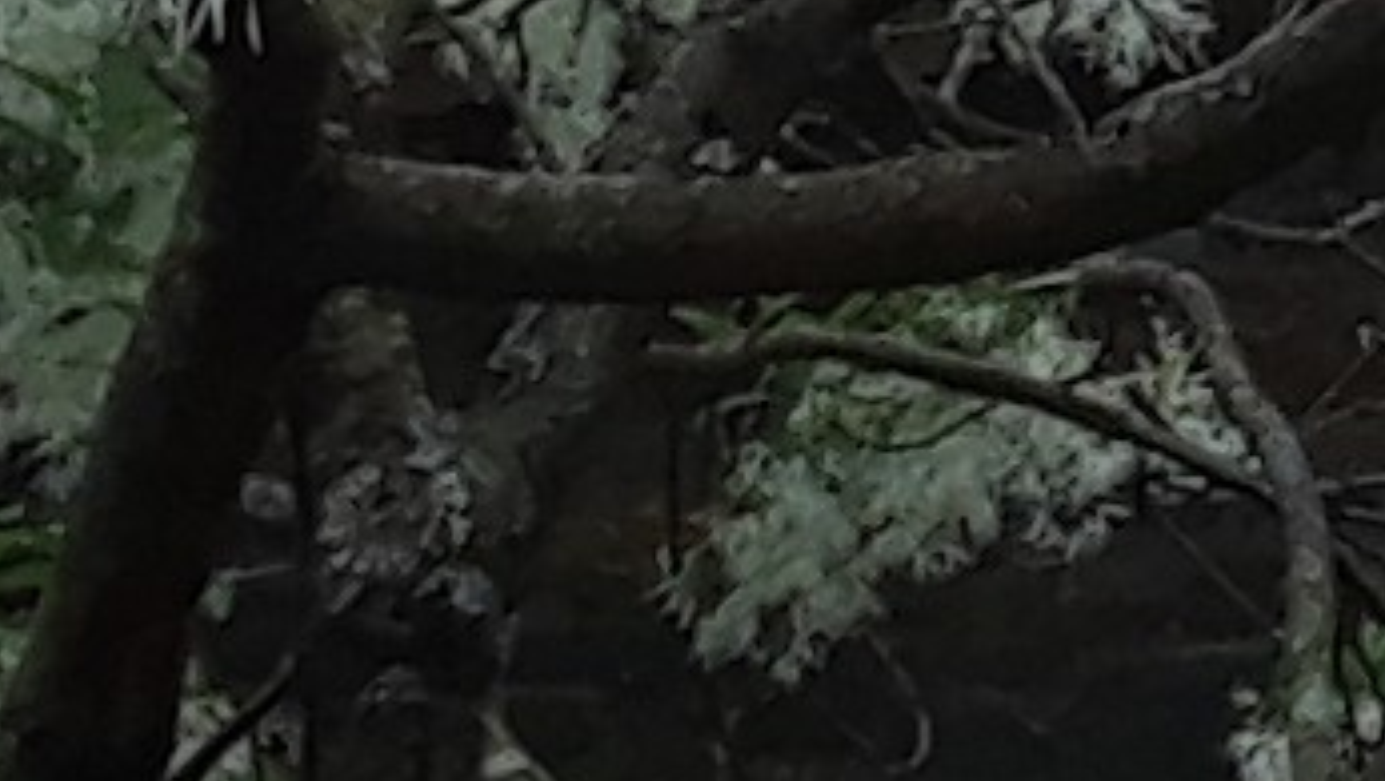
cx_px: 2061
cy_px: -1161
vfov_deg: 4.9
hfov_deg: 8.7
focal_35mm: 243
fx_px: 8928
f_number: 1.9
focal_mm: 2.47
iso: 40
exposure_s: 1/786
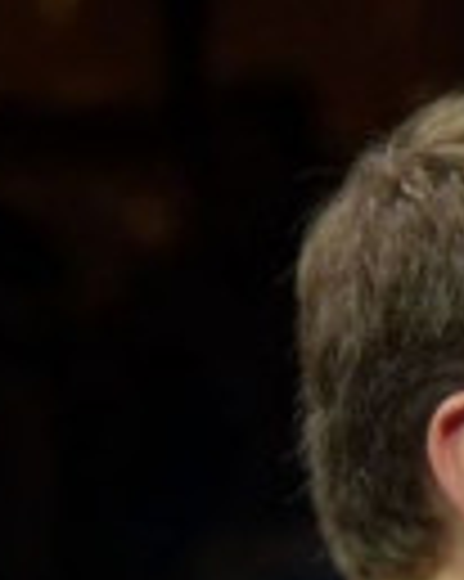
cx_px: 1590
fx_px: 24798
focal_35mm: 1443
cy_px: 922
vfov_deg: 1.3
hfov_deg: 1.1
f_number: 5.6
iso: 1000
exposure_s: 1/100
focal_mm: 165
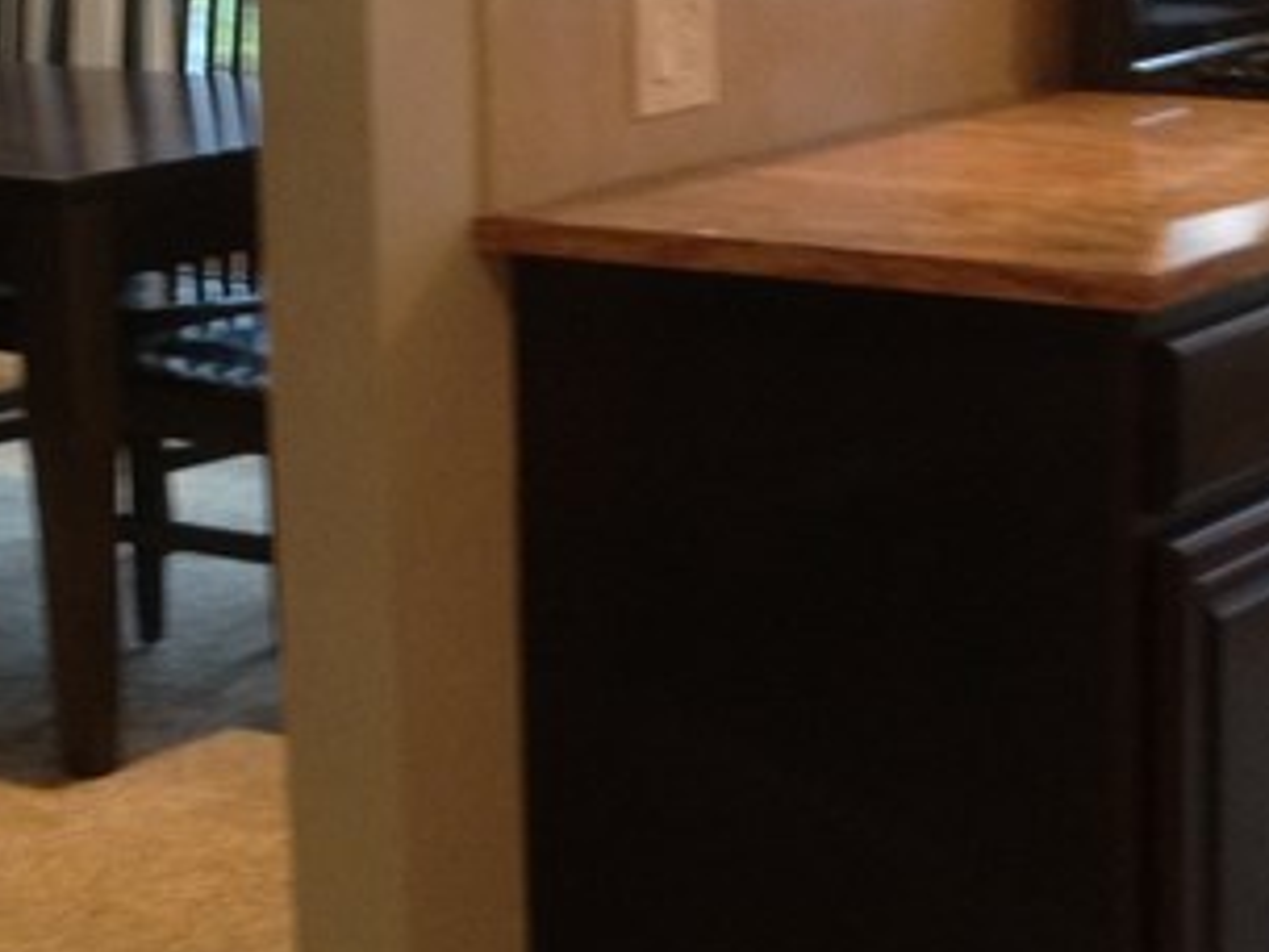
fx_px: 4069
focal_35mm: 111
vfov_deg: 13.3
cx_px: 764
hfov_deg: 17.7
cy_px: 305
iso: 160
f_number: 2.4
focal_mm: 4.12
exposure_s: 1/20
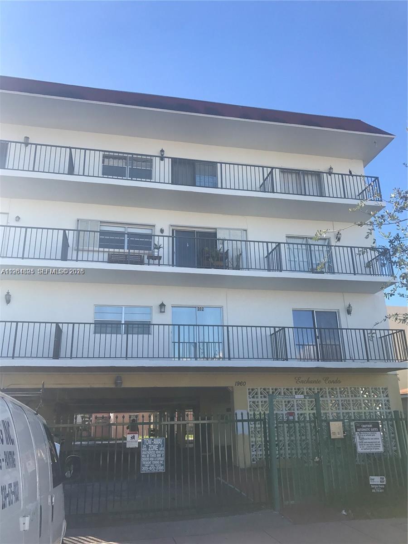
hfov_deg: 49.7
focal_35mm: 28
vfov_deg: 63.4
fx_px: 440
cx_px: 204
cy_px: 272
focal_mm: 3.99
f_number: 1.8
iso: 20
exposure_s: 1/1408
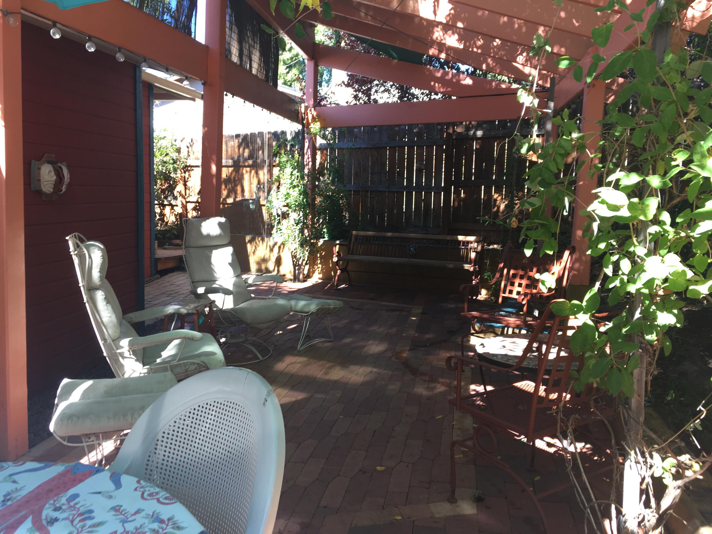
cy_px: 267
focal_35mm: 29
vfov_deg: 48.2
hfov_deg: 61.7
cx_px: 356
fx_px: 596
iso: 32
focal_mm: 4.15
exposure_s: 1/120
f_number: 2.2
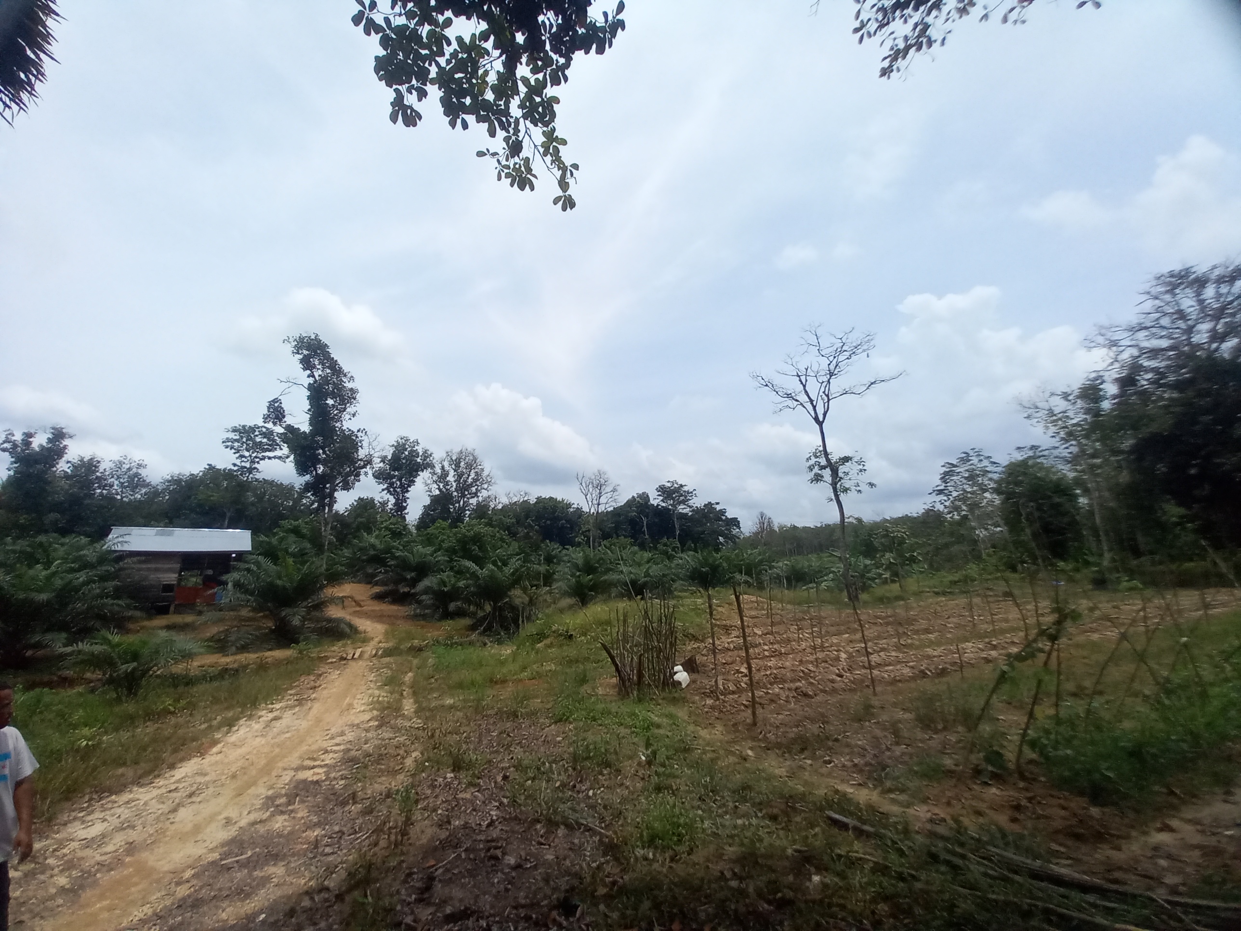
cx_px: 620
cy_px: 466
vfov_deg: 89.9
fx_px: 466
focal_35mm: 13
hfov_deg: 106.2
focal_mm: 1.13
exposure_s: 1/2105
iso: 50
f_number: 2.2
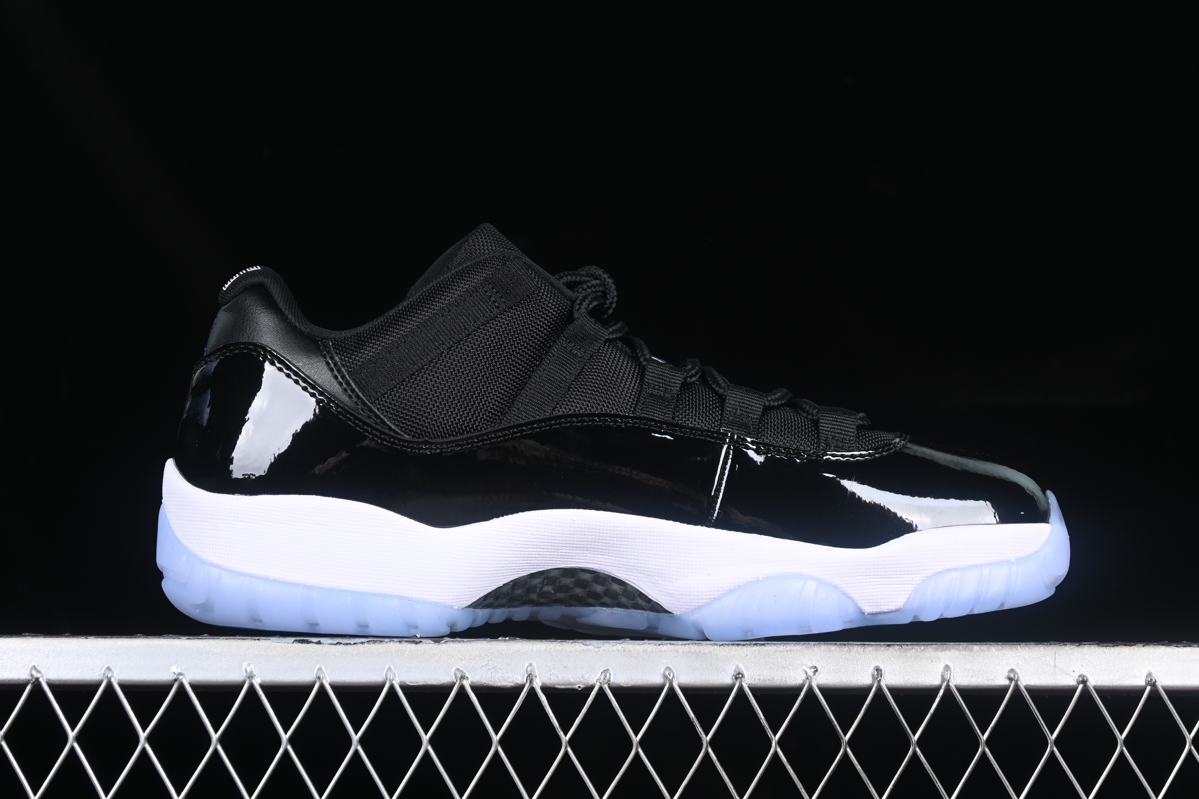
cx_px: 600
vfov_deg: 18.2
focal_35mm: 75
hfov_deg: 27.0
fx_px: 2498
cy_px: 400
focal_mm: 50
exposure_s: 1/60
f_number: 6.3
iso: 160
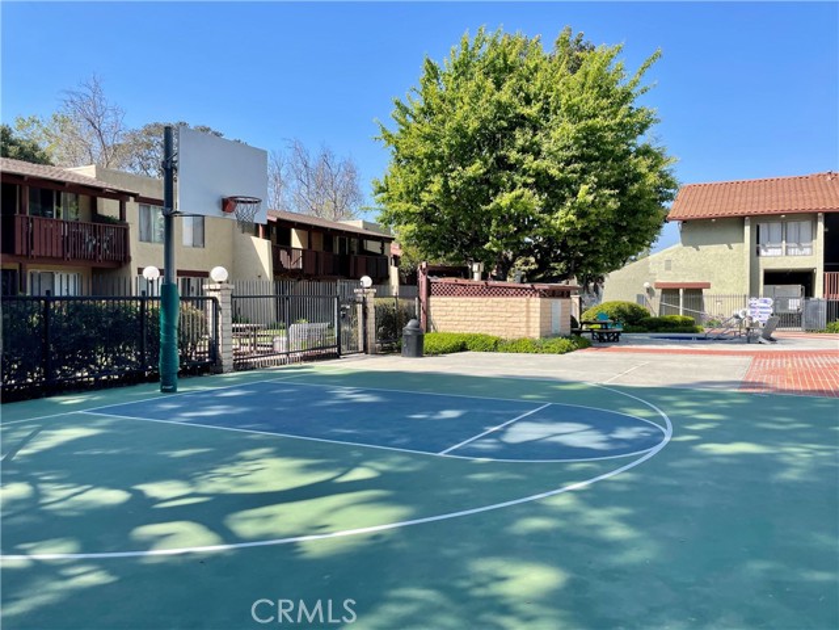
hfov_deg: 67.3
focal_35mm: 26
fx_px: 630
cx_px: 420
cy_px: 315
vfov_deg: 53.1
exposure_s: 1/1825
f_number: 1.6
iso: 32
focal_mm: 4.2
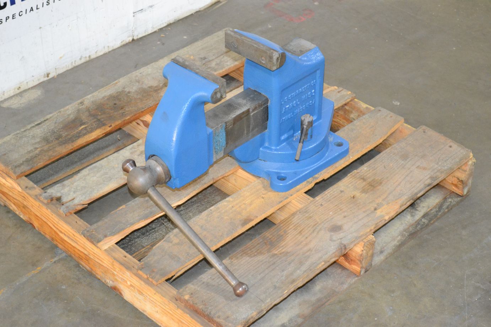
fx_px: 982
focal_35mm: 72
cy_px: 164
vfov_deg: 18.9
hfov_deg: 28.1
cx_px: 246
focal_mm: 48
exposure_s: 1/60
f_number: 5.3
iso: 2000
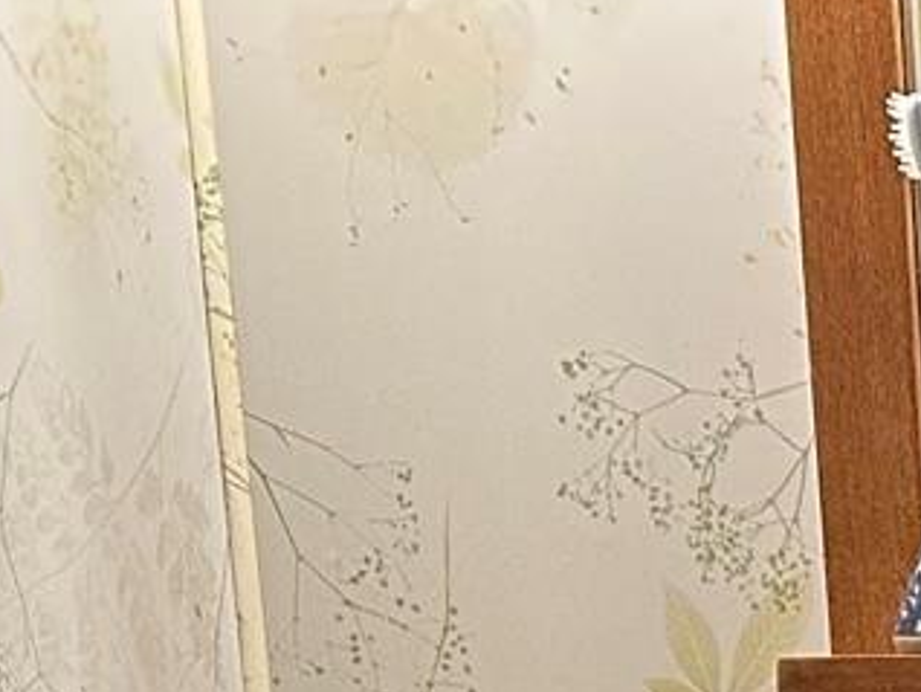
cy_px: 1879
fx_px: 4047
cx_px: 2242
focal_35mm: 152
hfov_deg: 10.9
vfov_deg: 8.6
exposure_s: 1/60
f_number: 1.78
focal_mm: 6.86
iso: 250
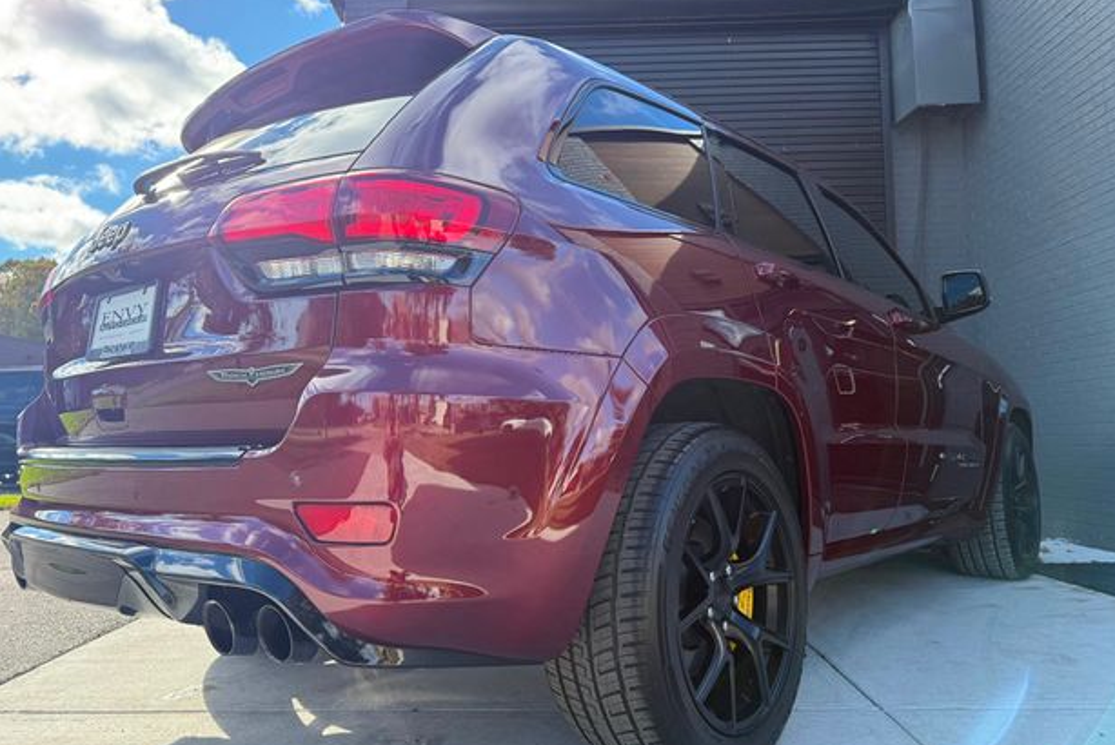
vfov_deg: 49.6
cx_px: 550
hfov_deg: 69.4
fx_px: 806
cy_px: 365
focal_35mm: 26
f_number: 1.78
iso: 100
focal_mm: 6.76
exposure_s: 1/1653
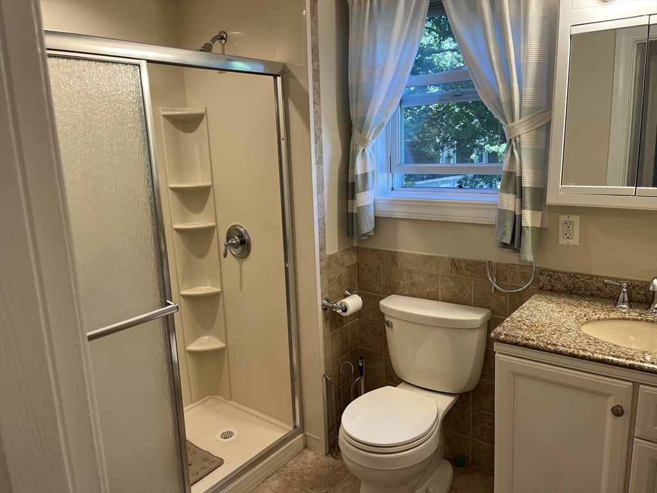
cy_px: 246
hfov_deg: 67.3
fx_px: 493
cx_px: 328
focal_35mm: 26
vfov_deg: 53.1
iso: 100
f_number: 1.6
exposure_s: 1/120
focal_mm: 5.1
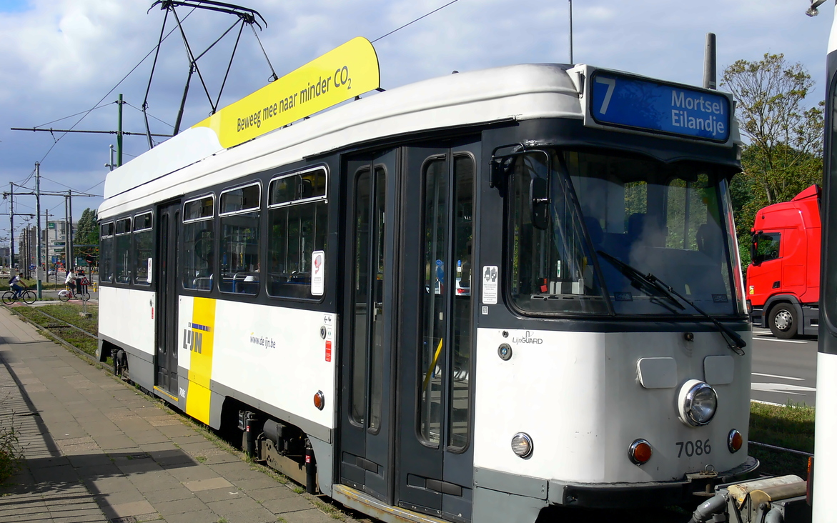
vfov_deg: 33.5
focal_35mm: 38
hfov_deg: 51.5
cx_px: 428
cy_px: 298
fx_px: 867
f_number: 4.5
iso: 80
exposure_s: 1/640
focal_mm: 7.4
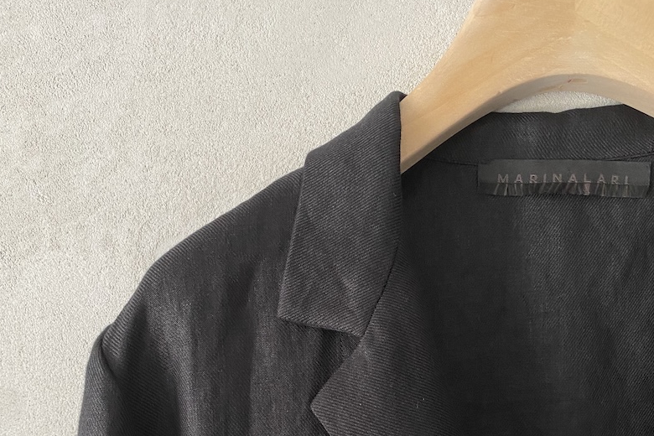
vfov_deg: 34.3
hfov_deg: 51.9
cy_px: 378
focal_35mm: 37
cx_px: 320
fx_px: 672
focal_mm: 4.25
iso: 160
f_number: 1.8
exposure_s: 1/60
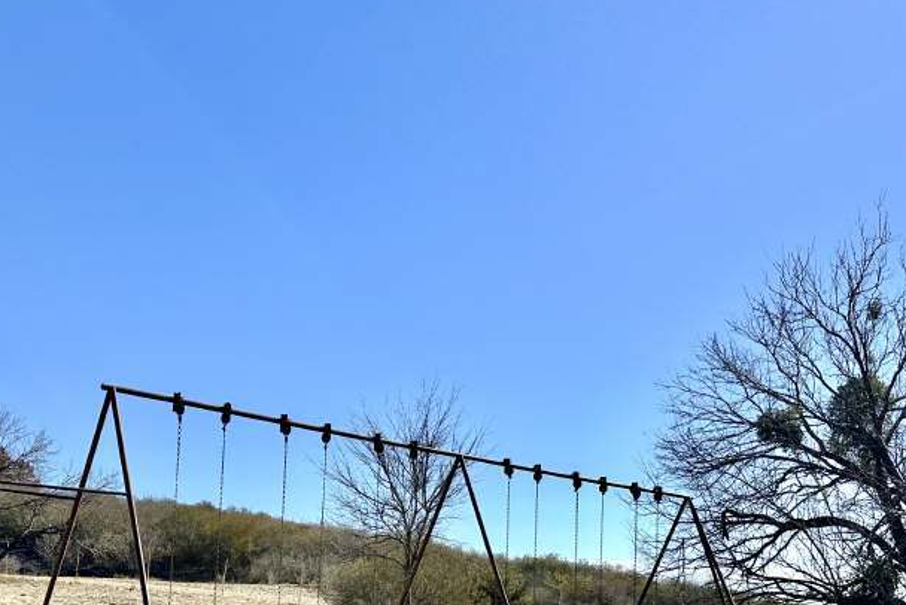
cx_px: 343
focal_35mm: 42
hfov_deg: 46.0
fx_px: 1057
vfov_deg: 30.9
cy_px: 509
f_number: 1.78
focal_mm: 6.86
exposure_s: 1/6211
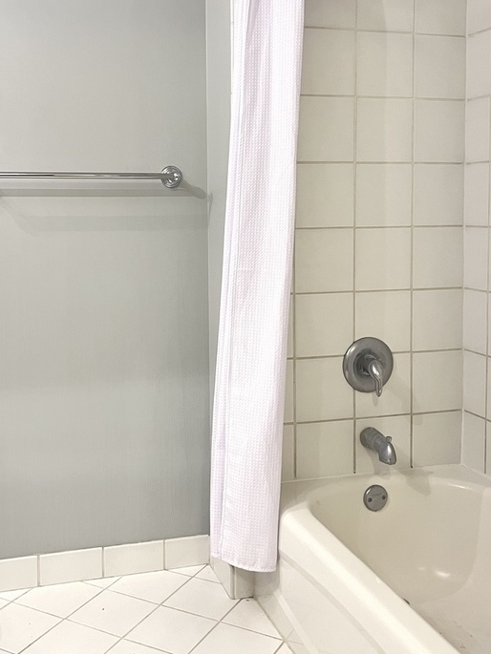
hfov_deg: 35.1
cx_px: 205
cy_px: 259
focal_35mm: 41
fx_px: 775
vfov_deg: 45.5
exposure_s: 1/60
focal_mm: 5.1
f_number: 1.6
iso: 250
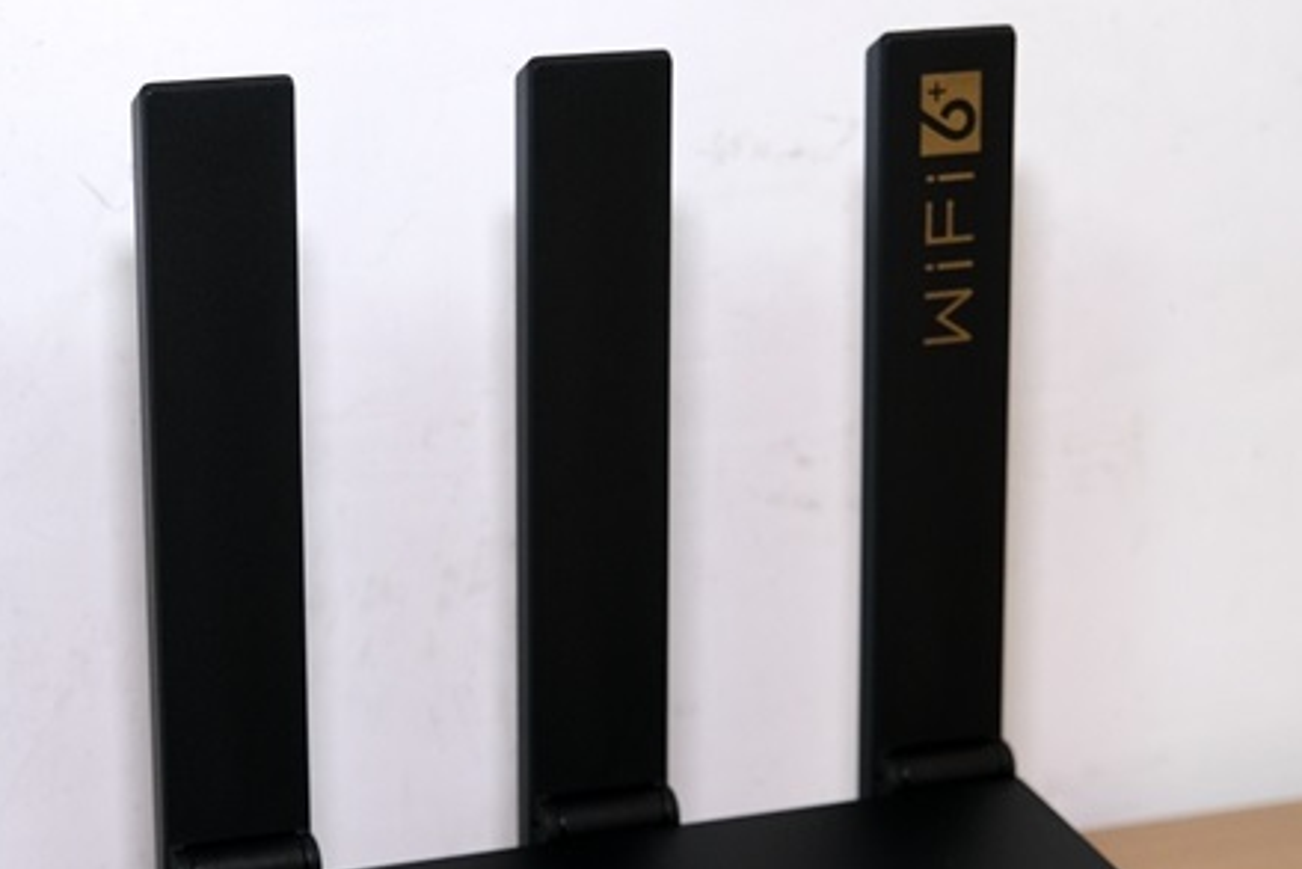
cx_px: 552
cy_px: 799
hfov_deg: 18.2
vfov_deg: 12.1
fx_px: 4052
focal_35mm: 112
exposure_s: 1/70
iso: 500
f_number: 2.8
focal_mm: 32.1
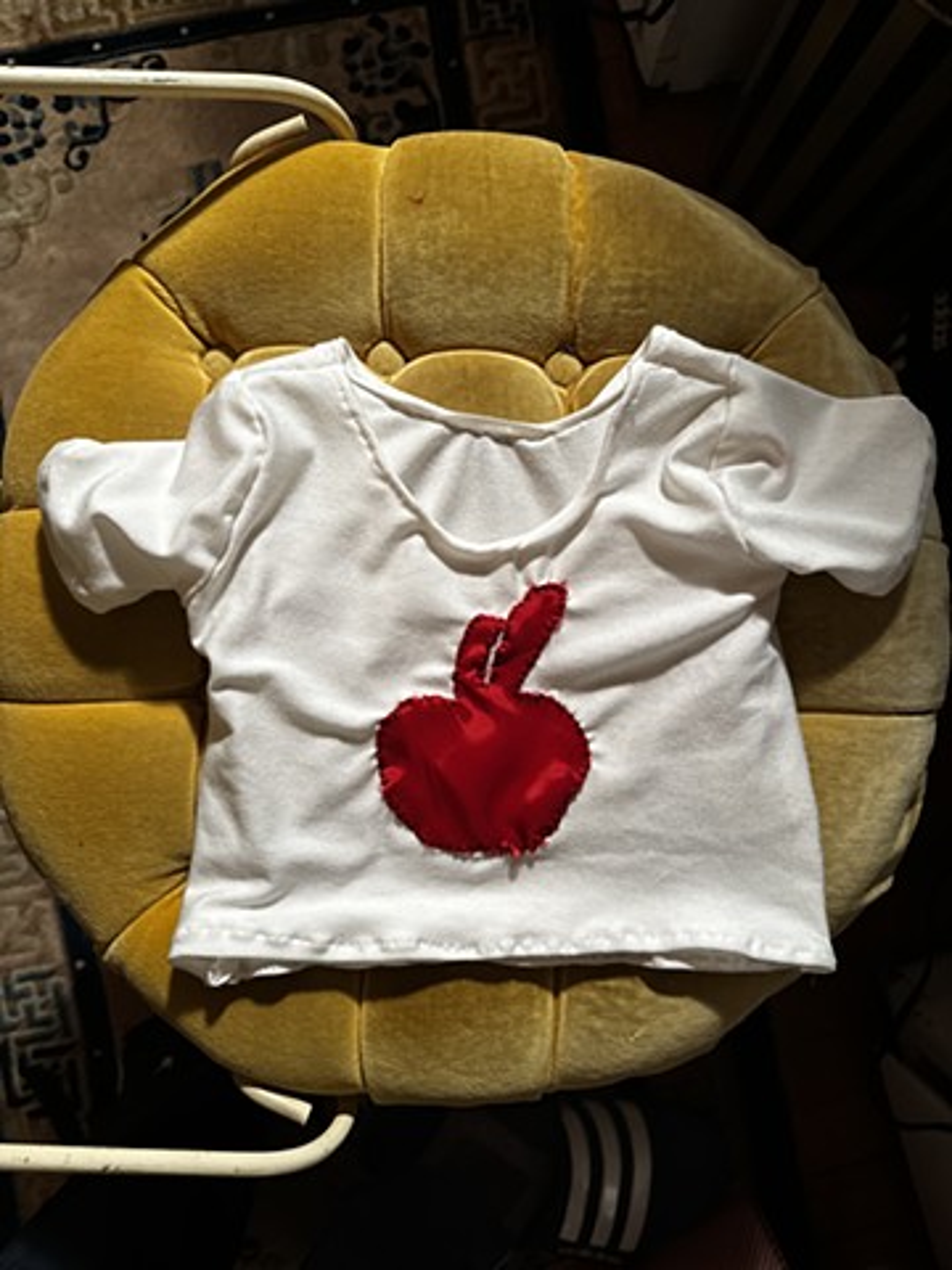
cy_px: 635
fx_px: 880
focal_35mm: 24
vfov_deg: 71.6
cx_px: 476
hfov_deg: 56.8
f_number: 1.8
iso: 400
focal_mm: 6.8
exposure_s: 1/60
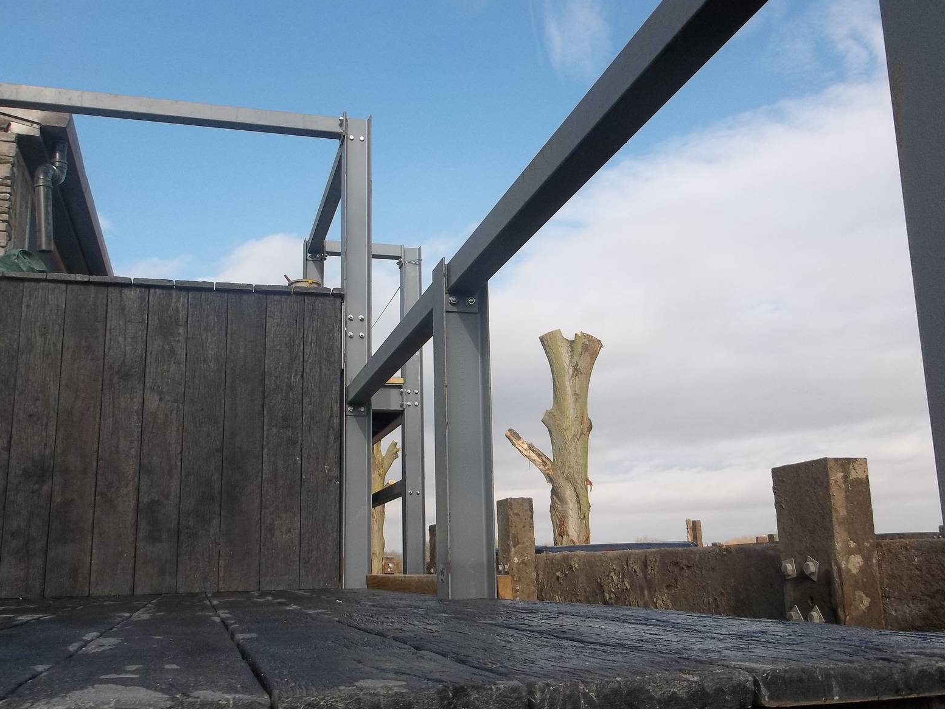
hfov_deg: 53.9
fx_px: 928
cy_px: 361
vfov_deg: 41.8
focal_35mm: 34
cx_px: 461
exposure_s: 1/200
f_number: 8
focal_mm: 5.9
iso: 80
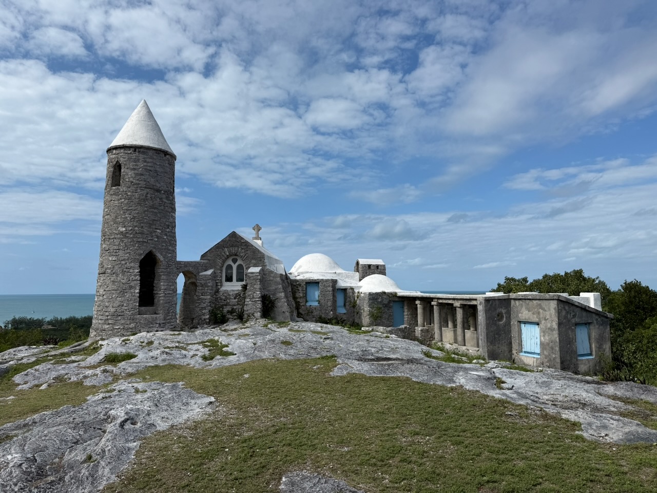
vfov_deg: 56.8
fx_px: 456
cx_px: 328
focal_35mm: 24
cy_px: 246
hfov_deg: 71.6
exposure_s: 1/8130
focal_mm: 6.76
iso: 80
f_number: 1.78
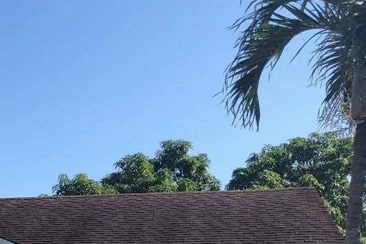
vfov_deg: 14.7
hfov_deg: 20.0
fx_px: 904
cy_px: 310
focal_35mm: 89
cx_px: -168
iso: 20
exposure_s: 1/1279
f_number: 1.8
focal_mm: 3.99
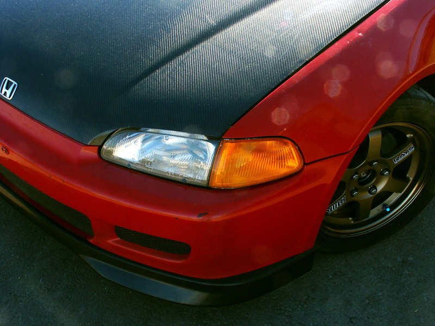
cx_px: 218
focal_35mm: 50
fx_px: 628
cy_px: 163
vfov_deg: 29.1
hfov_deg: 38.2
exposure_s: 1/60
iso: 100
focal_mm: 12.99
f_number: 9.5
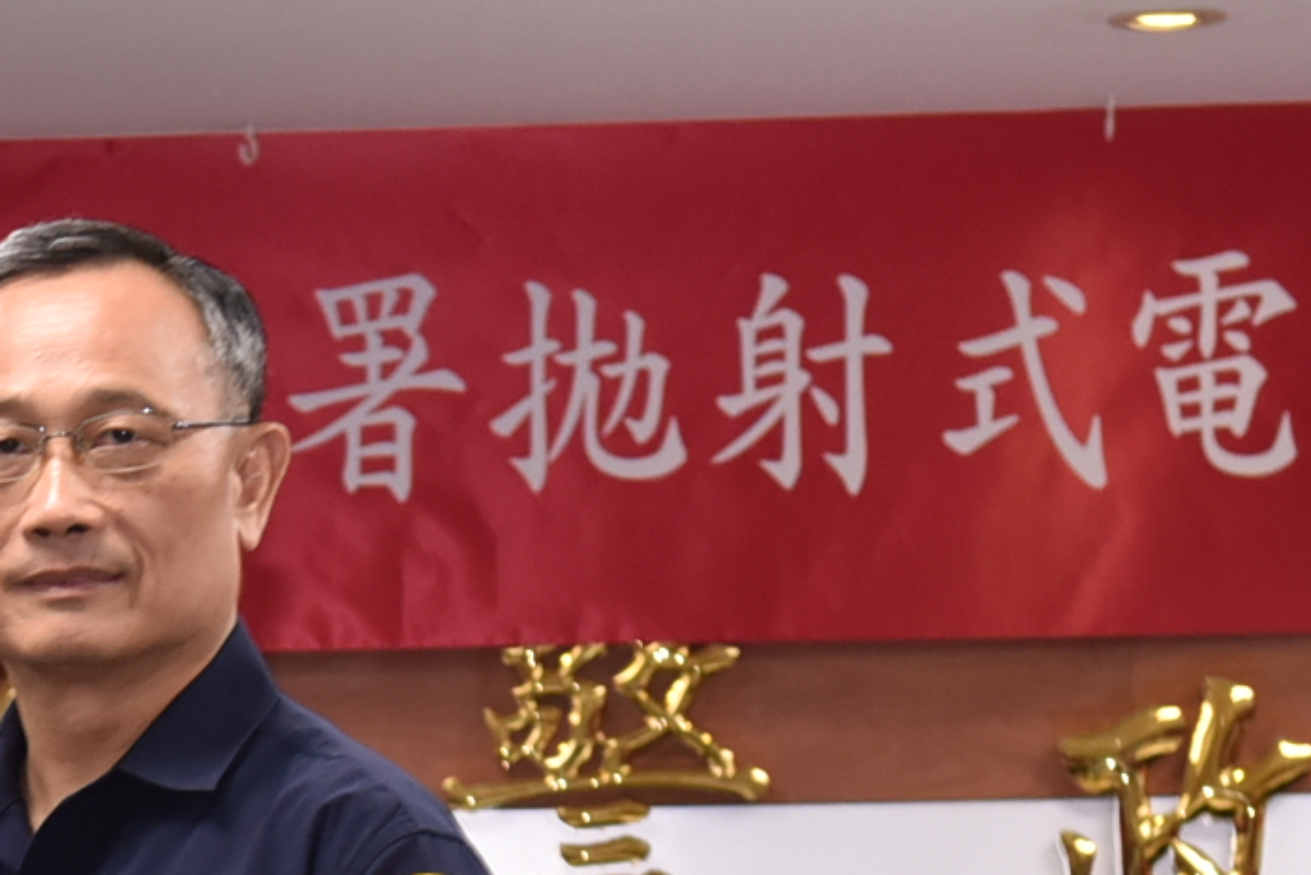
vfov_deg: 5.4
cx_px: -430
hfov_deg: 8.0
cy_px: 1427
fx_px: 9217
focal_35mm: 253
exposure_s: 1/60
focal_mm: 48
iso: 800
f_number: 4
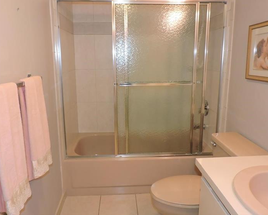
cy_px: 100
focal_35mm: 27
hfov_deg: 64.1
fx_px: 214
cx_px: 131
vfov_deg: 53.1
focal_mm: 4.3
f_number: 3
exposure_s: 1/40
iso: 360
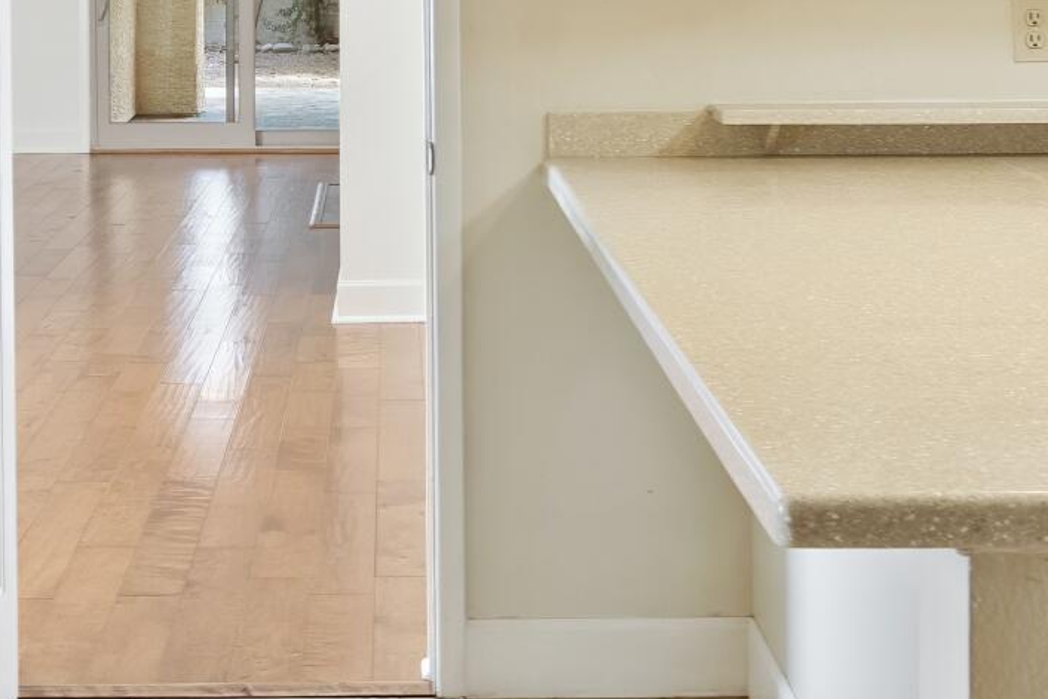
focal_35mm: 68
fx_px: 1980
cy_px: -111
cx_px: 380
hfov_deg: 29.5
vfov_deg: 19.0
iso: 800
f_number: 8
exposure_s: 1/10
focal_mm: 16
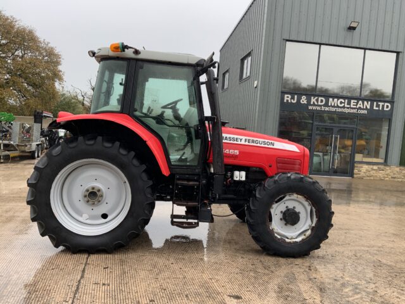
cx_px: 202
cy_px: 152
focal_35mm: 29
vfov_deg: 48.2
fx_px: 339
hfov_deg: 61.7
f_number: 1.8
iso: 32
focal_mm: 3
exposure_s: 1/122
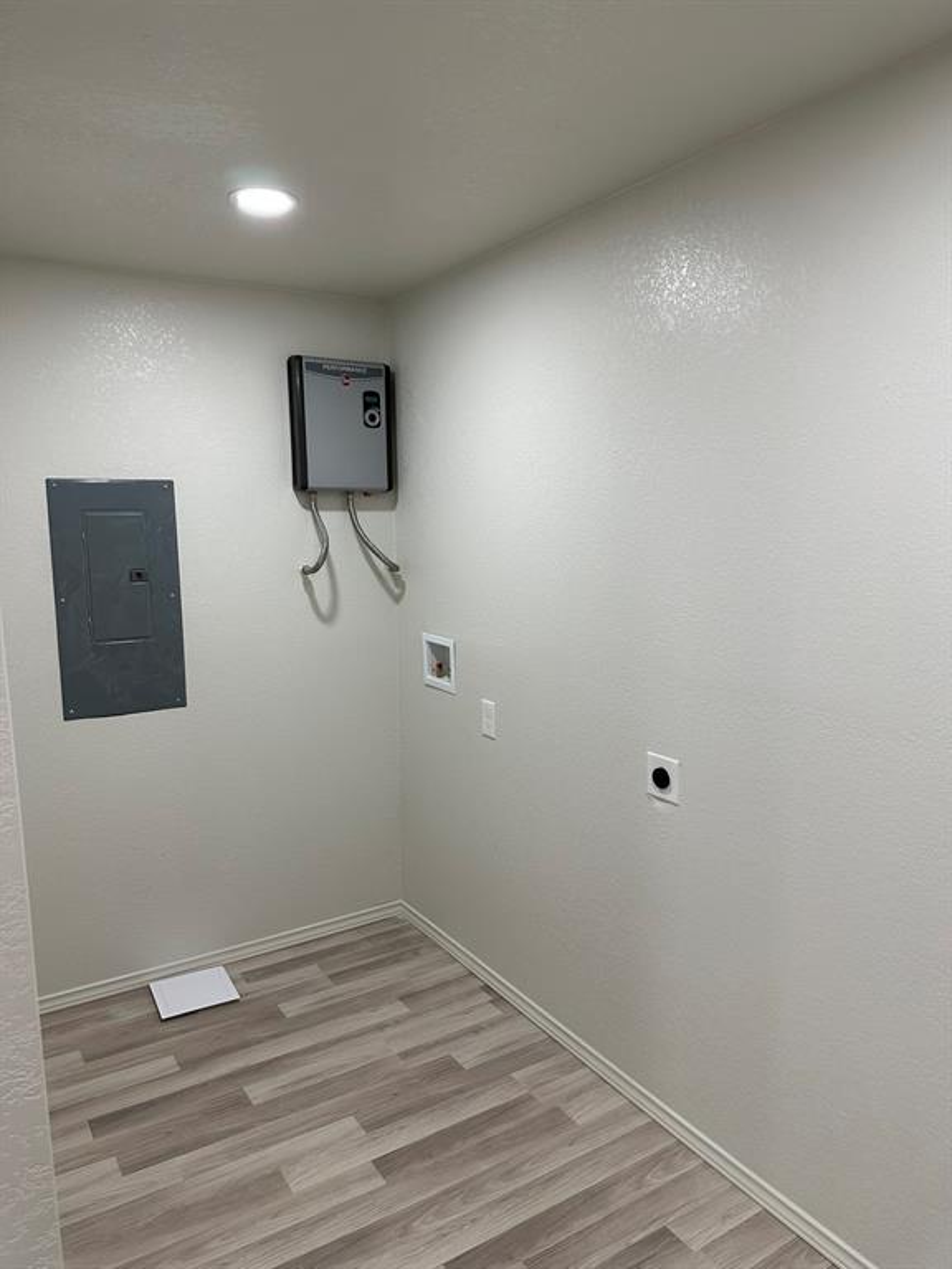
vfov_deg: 71.6
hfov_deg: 56.8
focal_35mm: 24
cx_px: 476
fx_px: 880
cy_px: 634
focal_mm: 6.86
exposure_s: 1/120
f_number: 1.78
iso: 125
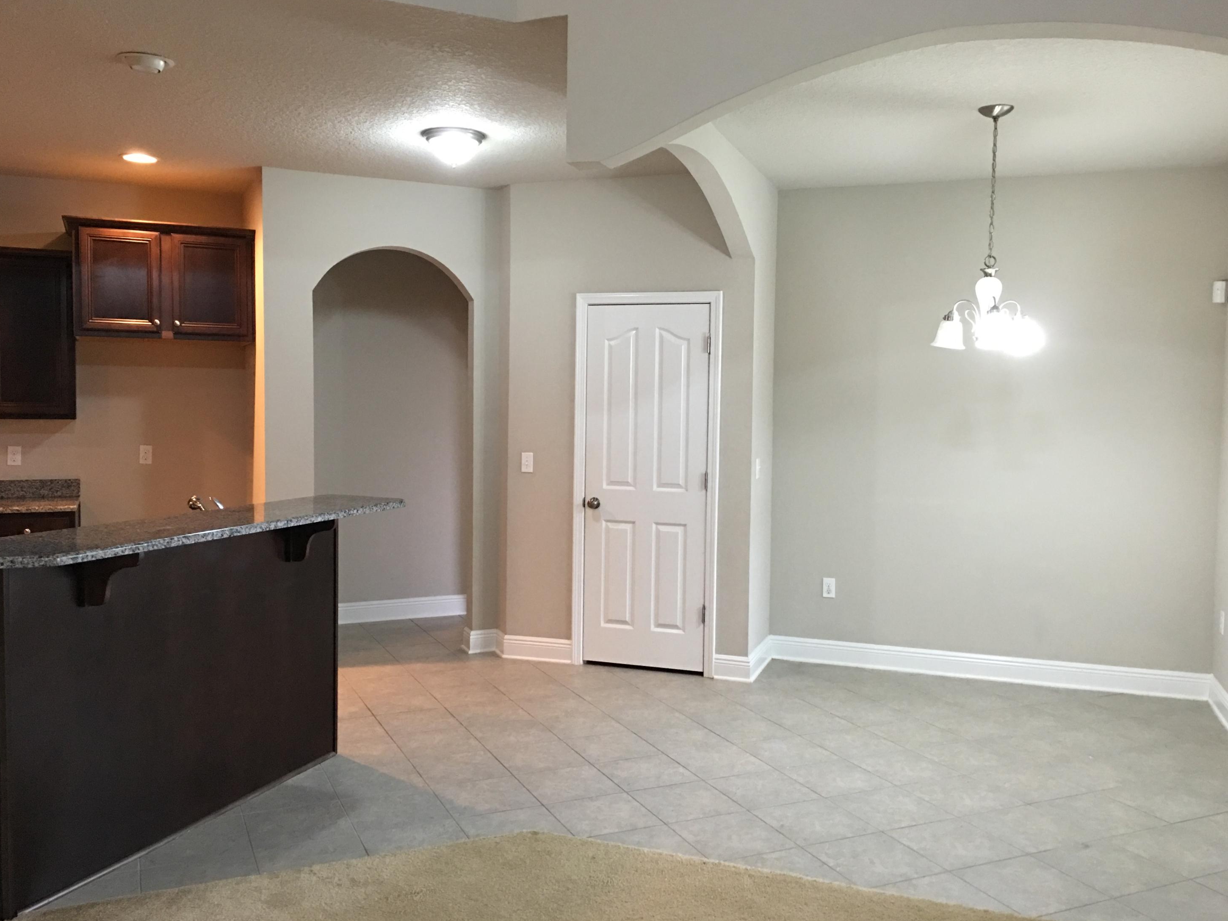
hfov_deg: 60.0
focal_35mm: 30
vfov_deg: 46.8
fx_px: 1064
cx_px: 624
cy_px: 453
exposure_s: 1/15
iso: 125
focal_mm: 4.15
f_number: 2.2
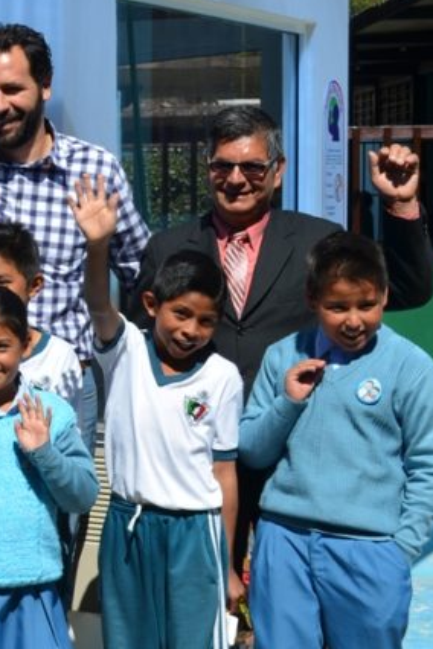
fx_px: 1948
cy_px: 300
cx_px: -189
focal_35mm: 108
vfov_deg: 18.9
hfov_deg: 12.2
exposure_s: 1/250
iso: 100
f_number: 8
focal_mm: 30
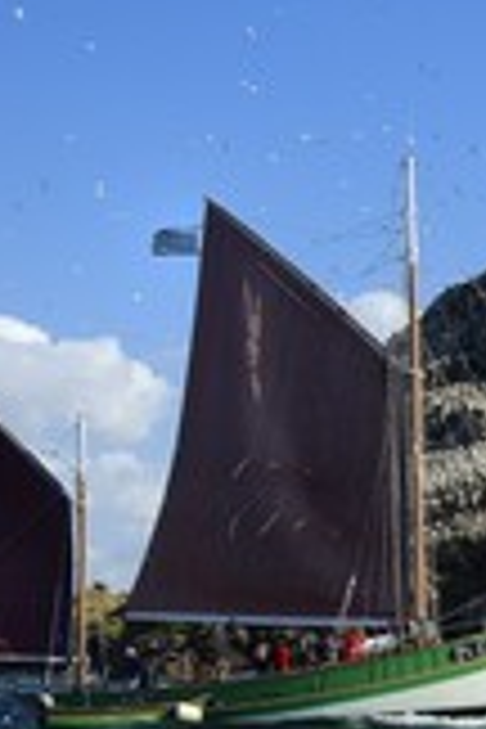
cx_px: 824
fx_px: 1681
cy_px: 297
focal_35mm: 83
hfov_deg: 14.7
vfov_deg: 24.4
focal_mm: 32
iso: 800
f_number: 10
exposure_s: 1/1600
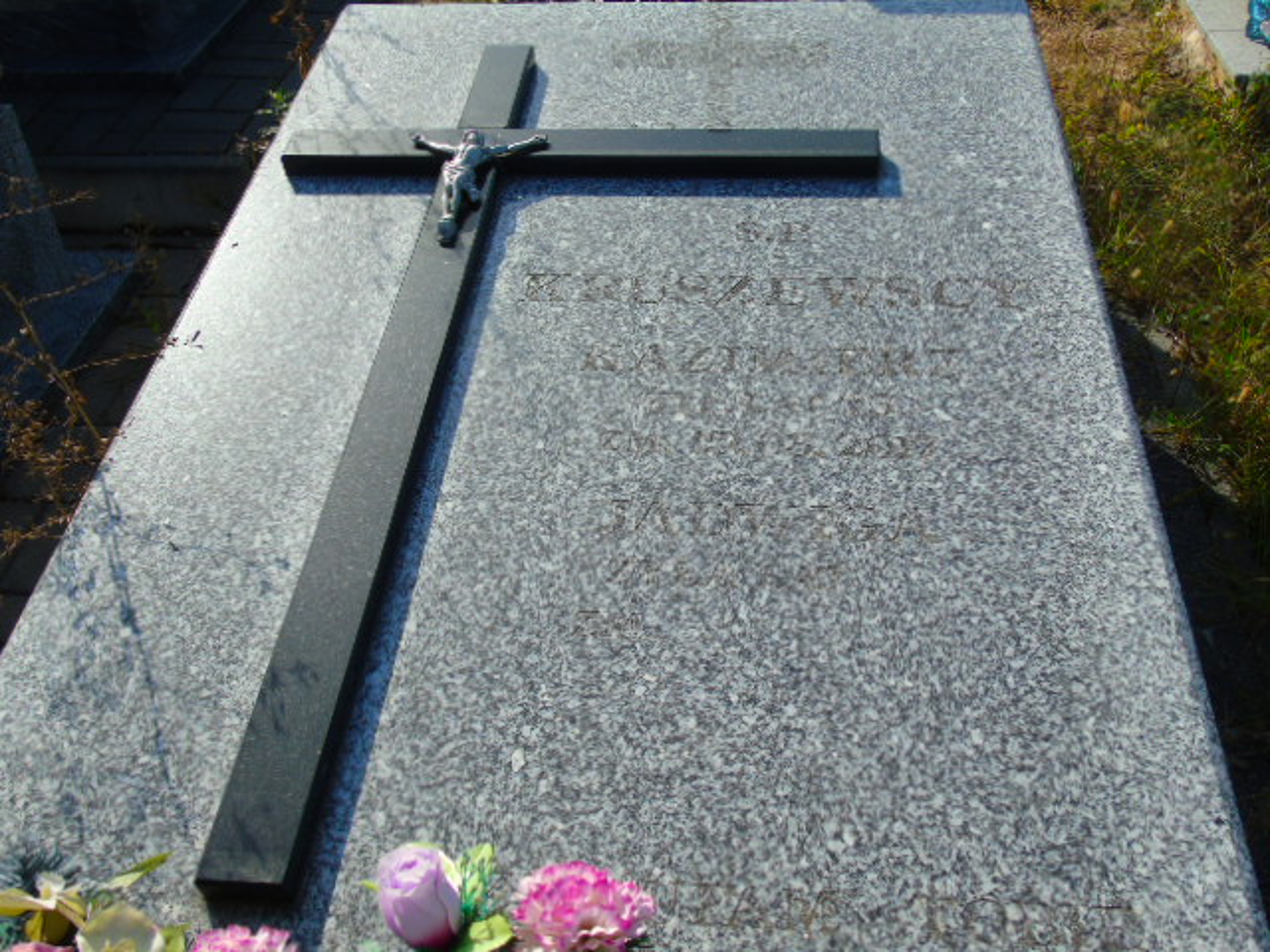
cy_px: 476
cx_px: 635
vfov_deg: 41.8
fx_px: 1247
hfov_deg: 54.0
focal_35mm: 34
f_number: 3.8
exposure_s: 1/800
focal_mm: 6.1
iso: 80
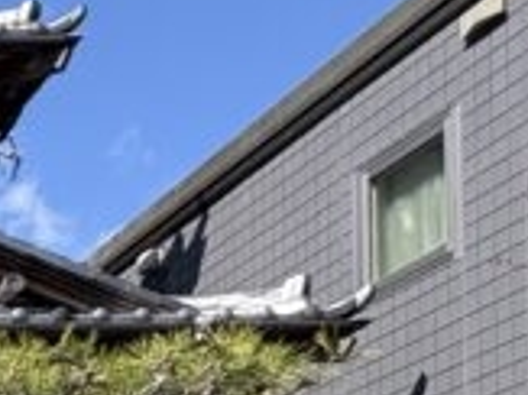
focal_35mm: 88
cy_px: 829
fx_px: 1341
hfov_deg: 15.4
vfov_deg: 13.8
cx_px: -654
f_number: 2.2
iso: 50
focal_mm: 2.22
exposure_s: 1/899
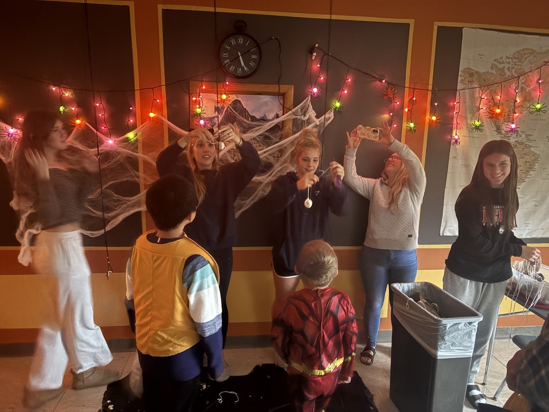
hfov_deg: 67.3
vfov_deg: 53.1
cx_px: 274
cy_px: 206
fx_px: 412
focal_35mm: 26
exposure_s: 1/15
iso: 1250
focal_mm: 5.96
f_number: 1.6
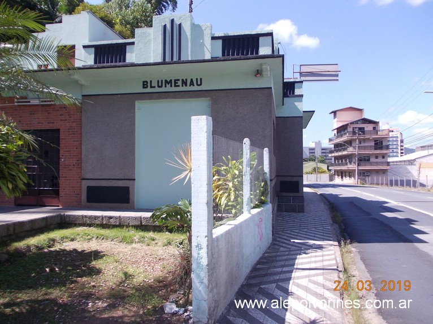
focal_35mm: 28
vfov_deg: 49.7
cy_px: 162
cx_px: 216
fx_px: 350
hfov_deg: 63.5
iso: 80
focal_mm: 4
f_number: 5.4
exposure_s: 1/160
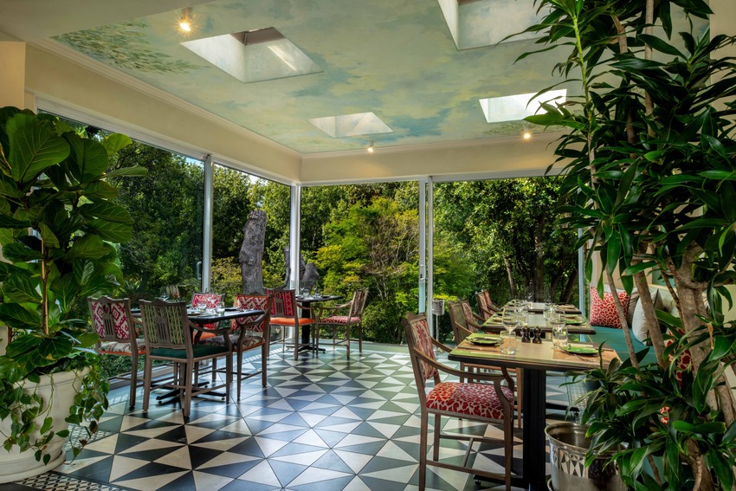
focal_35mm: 24
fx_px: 491
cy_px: 246
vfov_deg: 53.2
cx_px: 368
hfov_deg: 73.7
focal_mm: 24
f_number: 16
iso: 200
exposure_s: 1/50
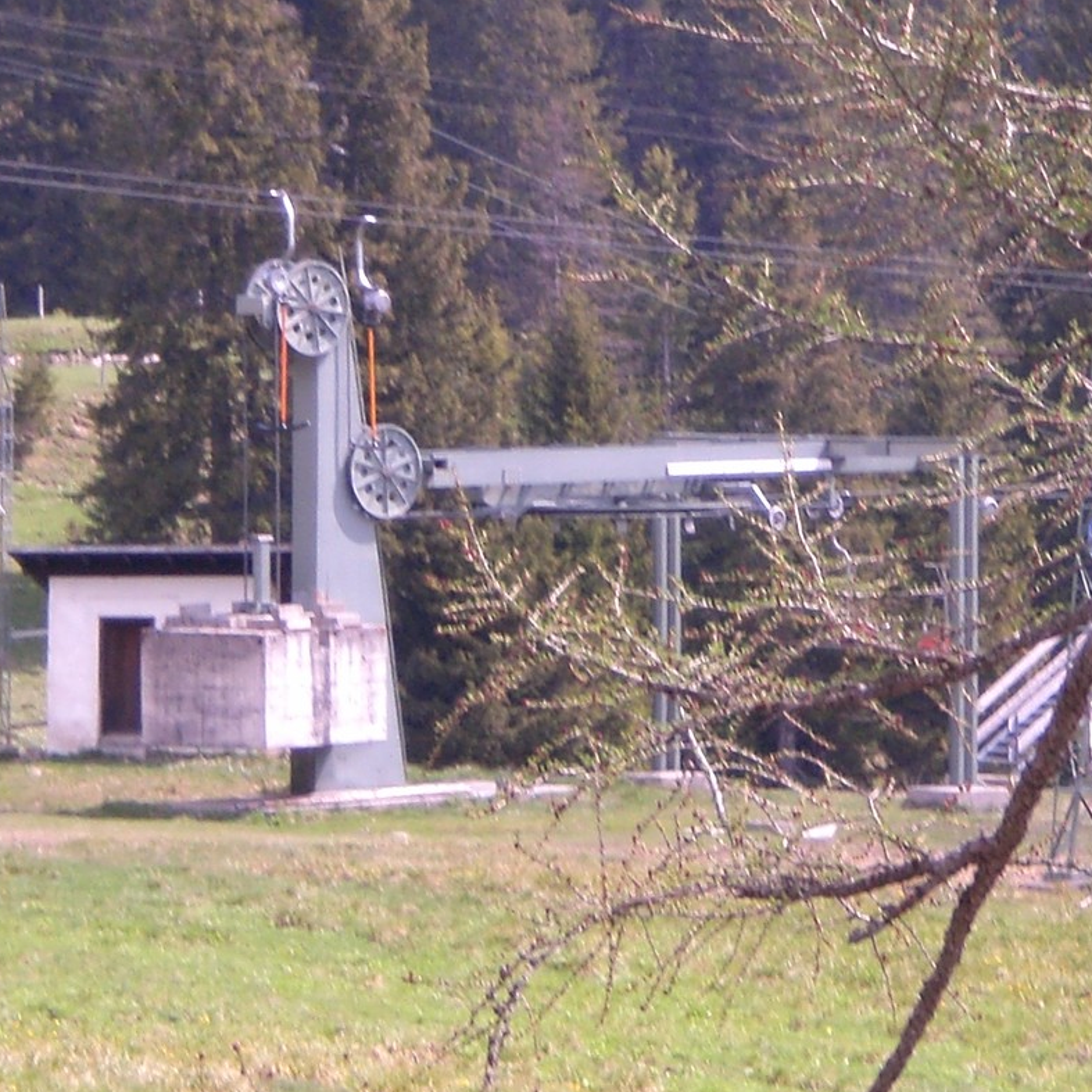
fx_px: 9743
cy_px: 398
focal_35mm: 273
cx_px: 1159
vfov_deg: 6.4
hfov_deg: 6.4
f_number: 5.9
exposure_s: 1/160
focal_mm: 18.9
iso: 100
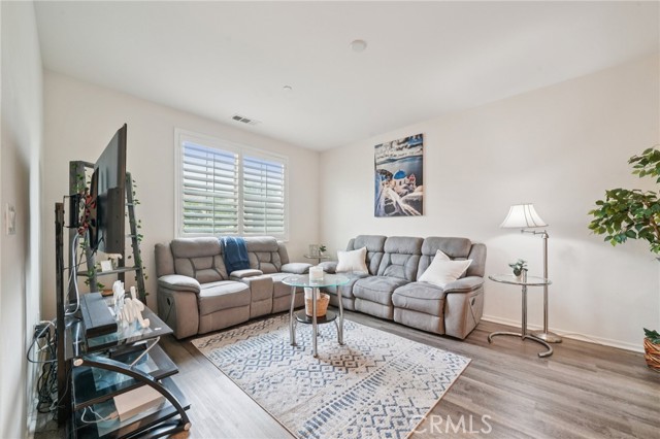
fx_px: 238
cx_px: 330
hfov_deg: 108.4
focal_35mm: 13
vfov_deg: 85.4
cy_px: 220
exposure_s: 1/13
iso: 400
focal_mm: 13
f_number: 9
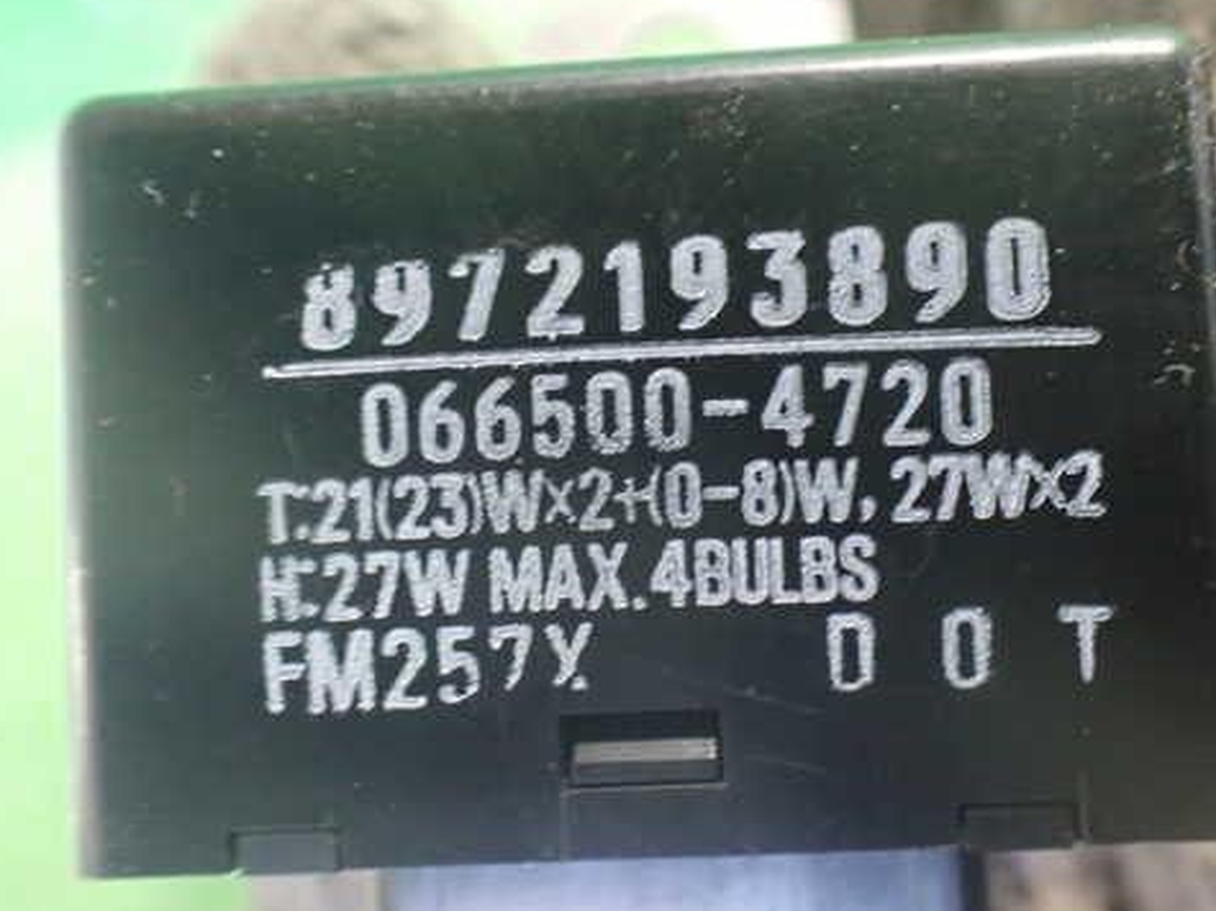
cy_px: 457
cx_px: 713
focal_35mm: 38
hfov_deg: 48.8
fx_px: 1334
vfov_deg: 37.7
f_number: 2.3
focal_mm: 5.4
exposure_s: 1/30
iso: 1000
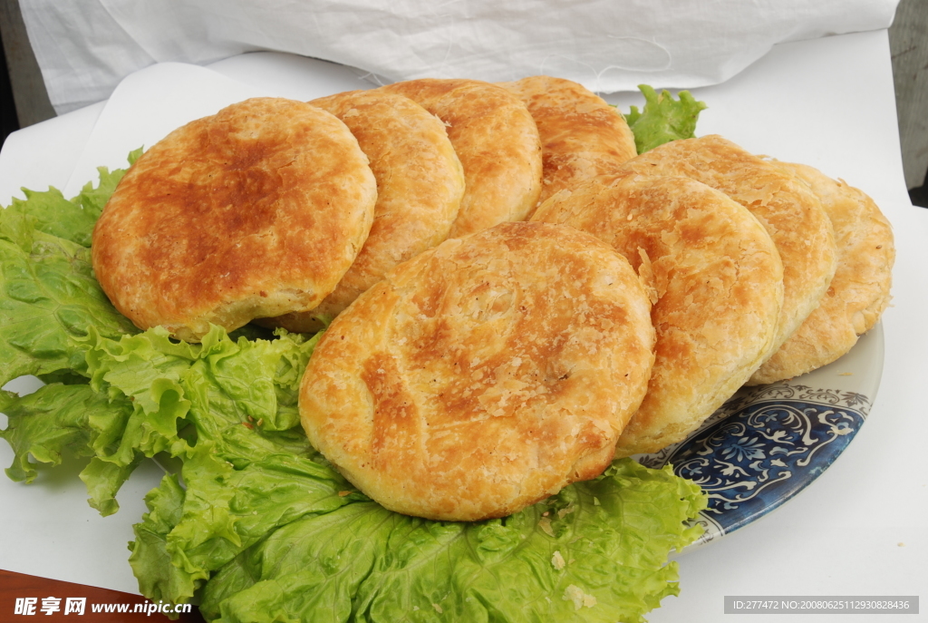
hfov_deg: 35.0
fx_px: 1472
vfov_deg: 23.9
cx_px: 464
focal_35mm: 57
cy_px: 312
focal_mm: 38
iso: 100
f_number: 13
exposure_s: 1/60
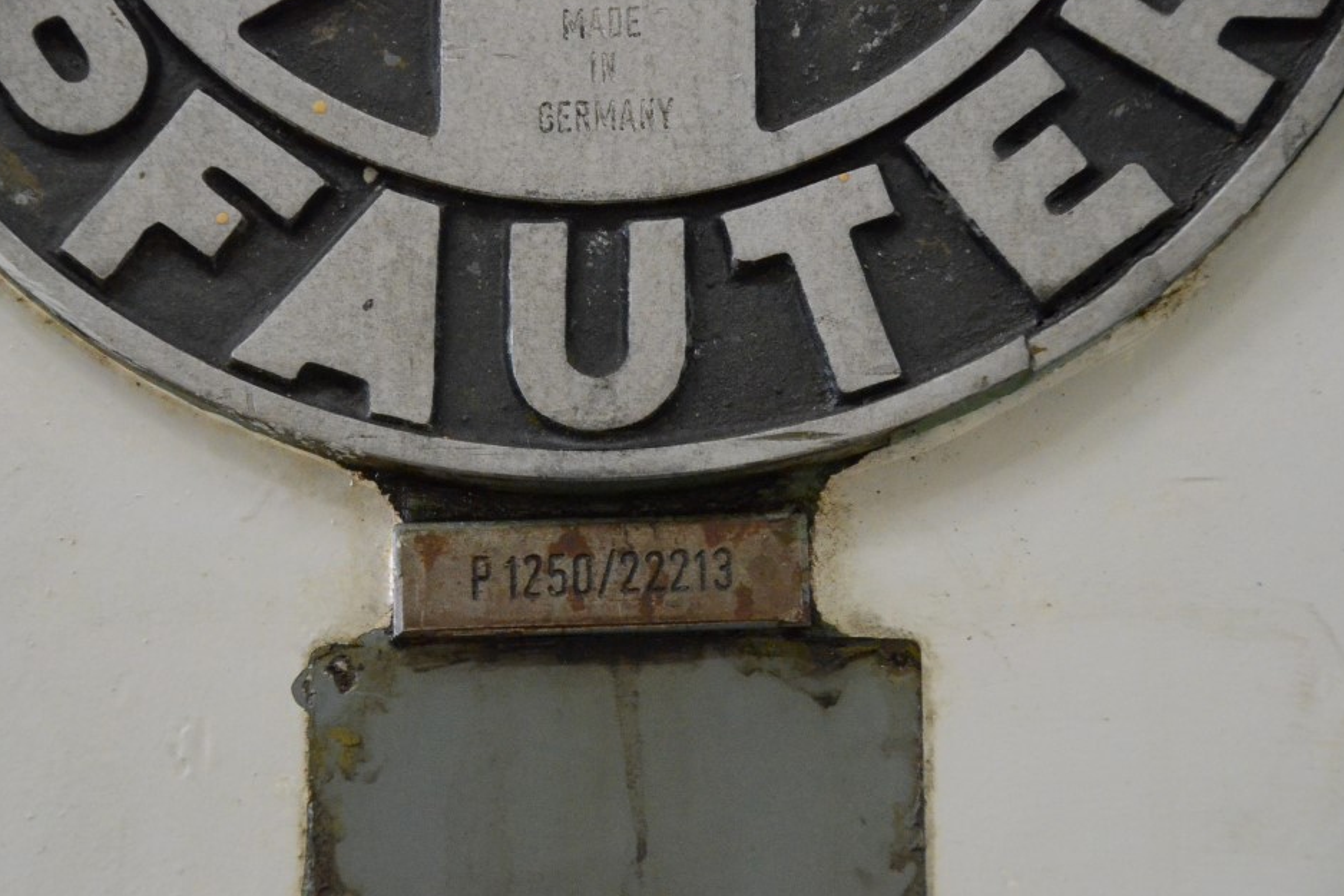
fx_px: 5489
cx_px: 675
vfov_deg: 9.3
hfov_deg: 14.0
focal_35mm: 147
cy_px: 468
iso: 6400
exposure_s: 1/200
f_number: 5.3
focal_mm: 90
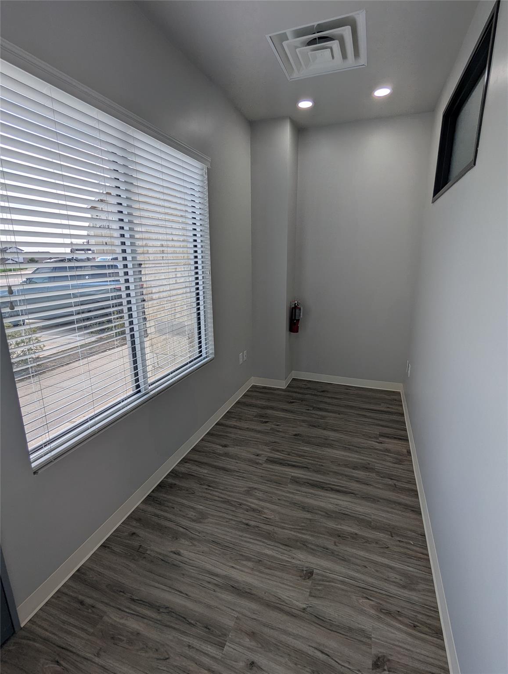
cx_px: 254
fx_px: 312
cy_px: 337
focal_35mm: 16
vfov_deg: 94.4
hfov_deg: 78.3
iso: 45
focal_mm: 2.35
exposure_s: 1/317
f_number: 2.2
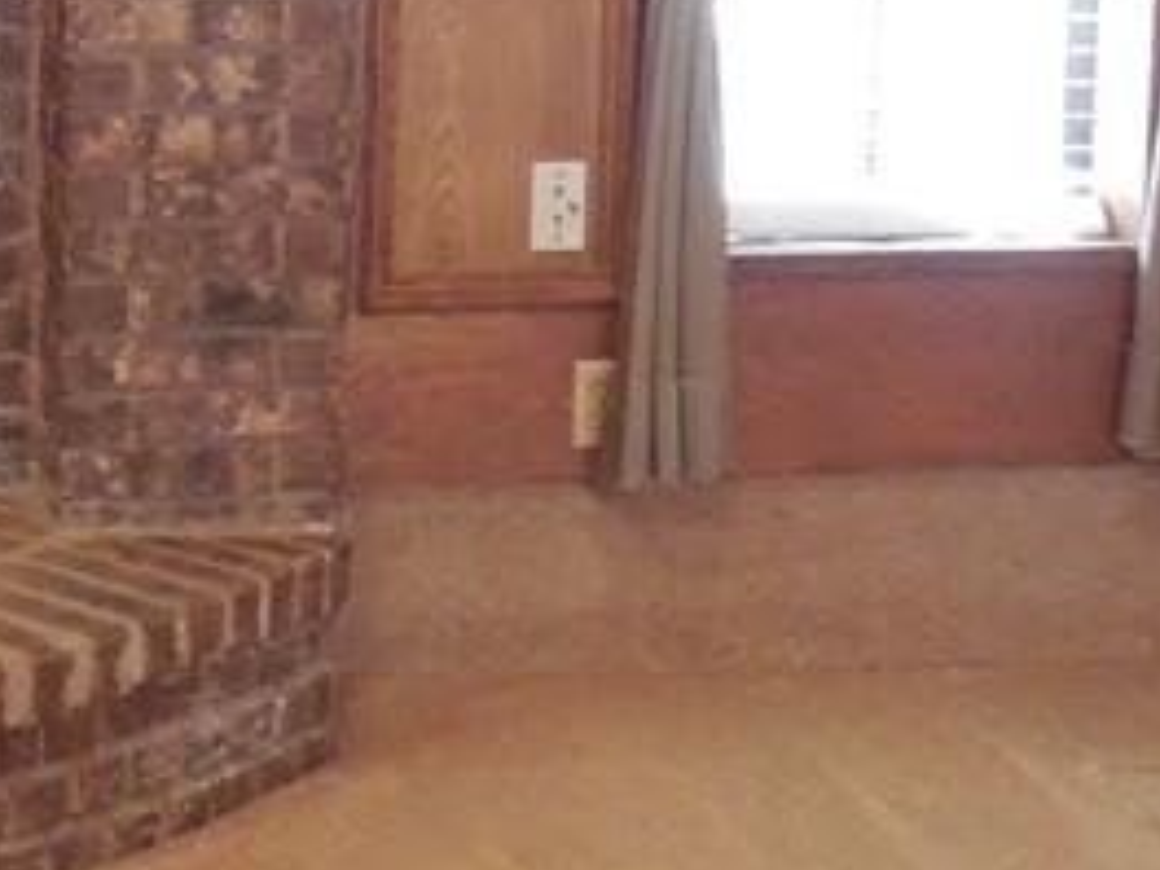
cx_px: -448
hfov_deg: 17.9
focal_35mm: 101
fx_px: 3385
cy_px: -101
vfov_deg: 14.3
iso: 800
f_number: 3.5
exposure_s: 1/20
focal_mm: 4.6
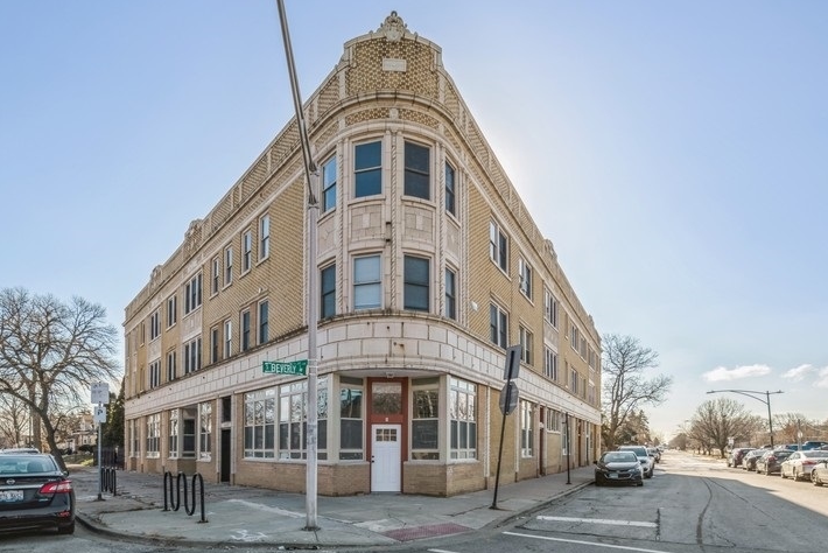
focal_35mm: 19
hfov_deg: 86.6
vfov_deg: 64.6
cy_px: 282
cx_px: 373
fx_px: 437
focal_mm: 15
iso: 100
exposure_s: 1/60
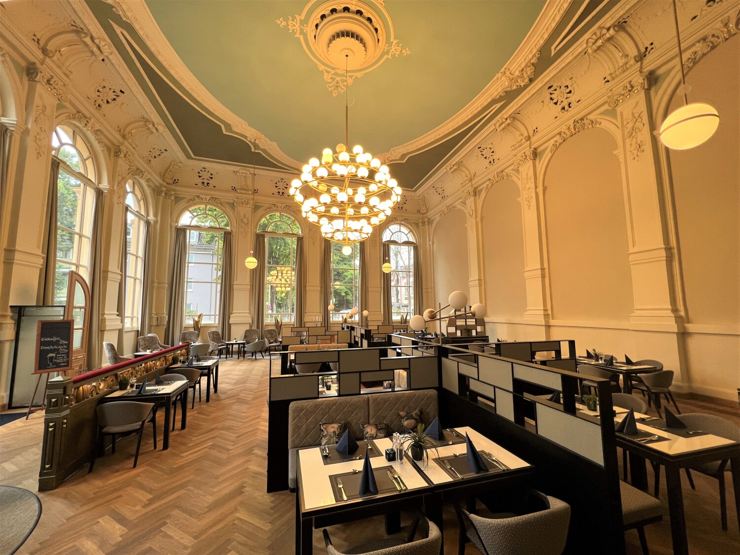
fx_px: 278
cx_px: 370
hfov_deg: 106.2
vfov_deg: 89.9
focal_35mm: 13
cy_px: 278
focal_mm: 1.57
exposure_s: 1/100
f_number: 1.8
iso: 100
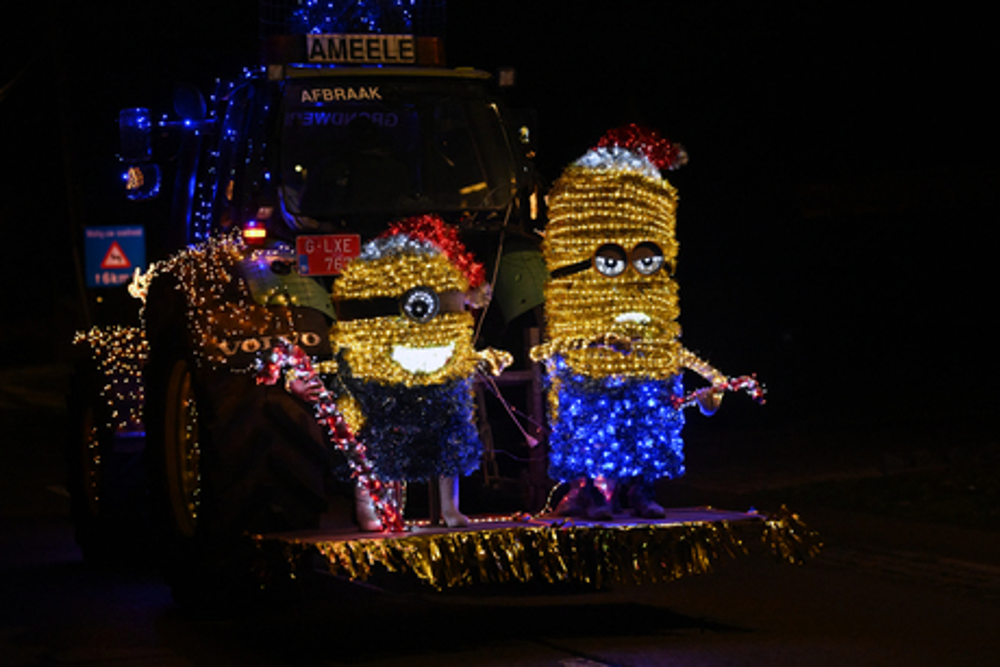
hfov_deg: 22.1
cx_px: 500
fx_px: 2556
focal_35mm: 92
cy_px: 334
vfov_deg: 14.9
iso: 5000
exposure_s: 1/400
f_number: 3.5
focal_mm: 92
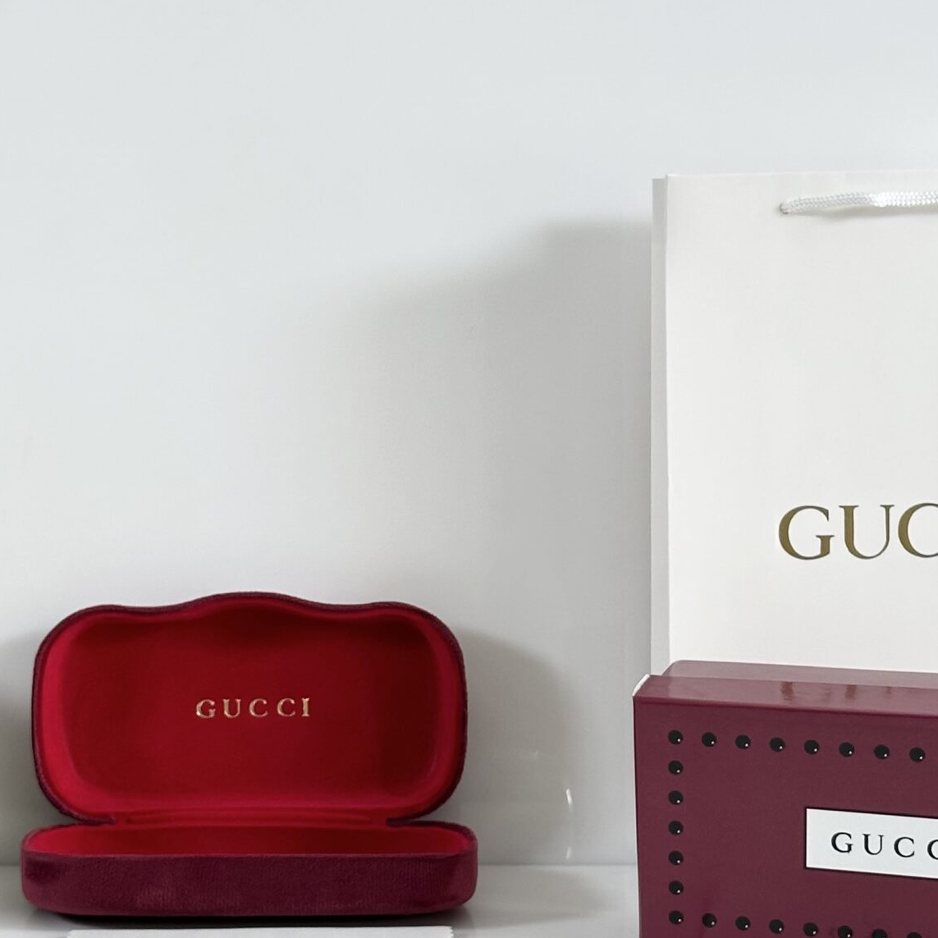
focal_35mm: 95
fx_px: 2912
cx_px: 359
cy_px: 542
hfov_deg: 18.3
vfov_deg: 18.3
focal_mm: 6.86
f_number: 1.78
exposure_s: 1/100
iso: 64
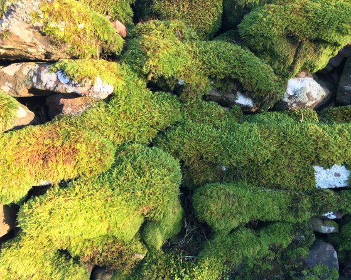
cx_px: 181
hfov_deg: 57.2
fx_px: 322
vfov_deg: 47.1
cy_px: 141
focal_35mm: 31
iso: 25
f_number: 2.2
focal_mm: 4.15
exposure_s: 1/50
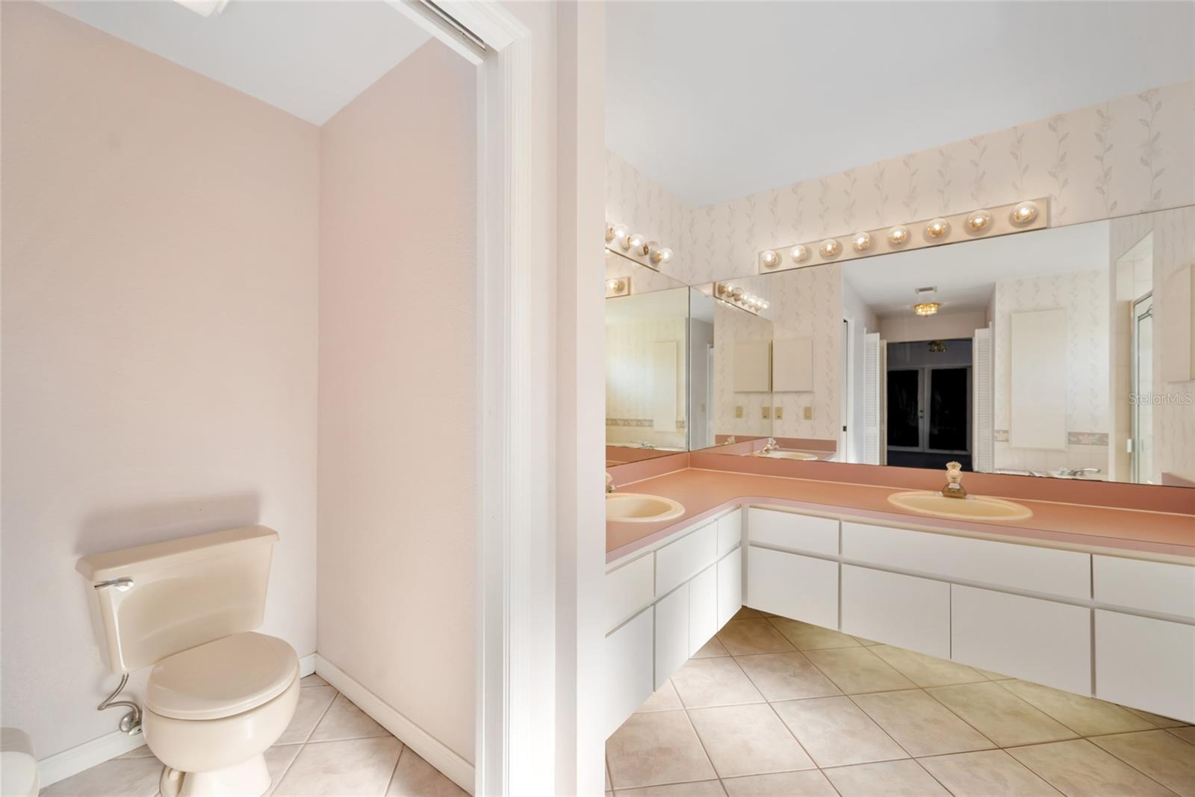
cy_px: 398
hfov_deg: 104.2
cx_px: 598
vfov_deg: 81.2
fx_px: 465
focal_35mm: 14
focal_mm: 14
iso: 250
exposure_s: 1/40
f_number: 6.3
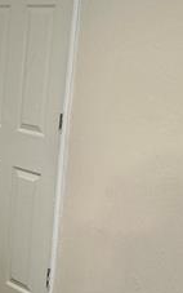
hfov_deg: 13.8
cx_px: -133
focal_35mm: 86
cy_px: 134
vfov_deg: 24.1
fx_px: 686
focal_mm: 6.86
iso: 125
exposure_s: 1/60
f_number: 1.78
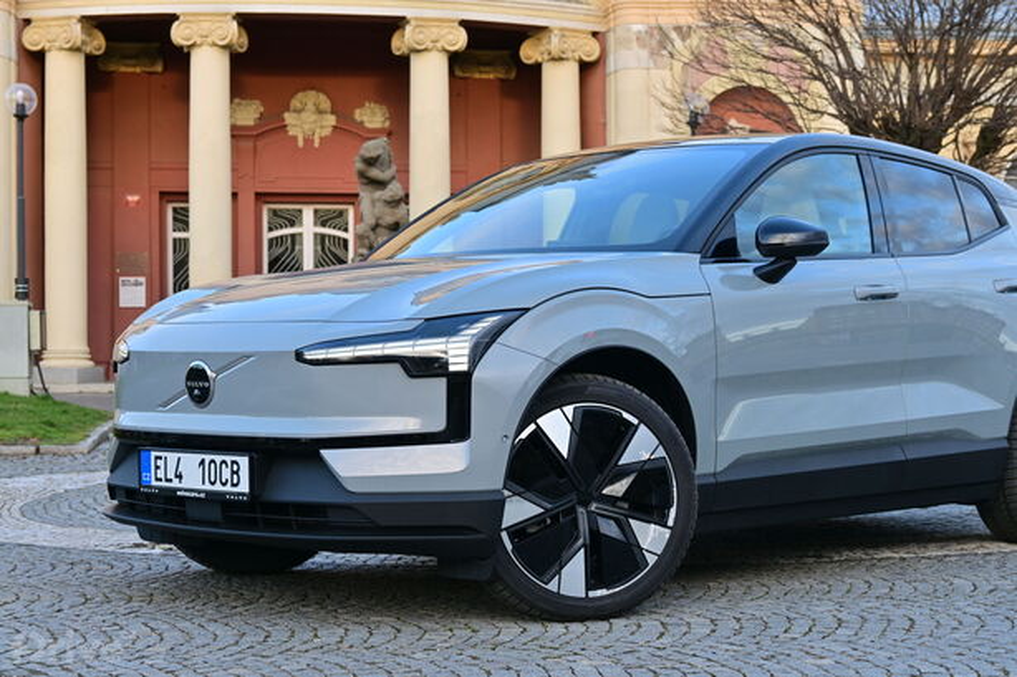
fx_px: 1822
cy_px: 338
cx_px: 508
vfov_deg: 21.1
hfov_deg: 31.2
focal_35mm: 64
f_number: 6
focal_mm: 43
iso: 250
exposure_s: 1/160
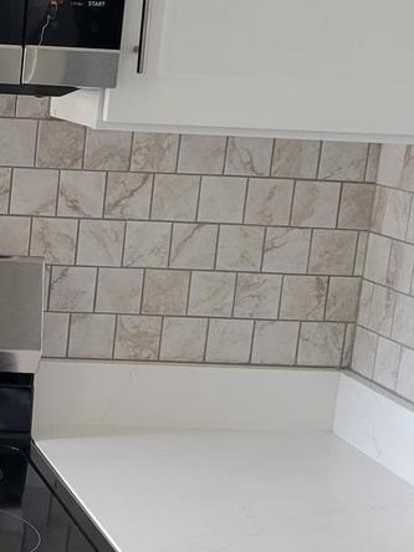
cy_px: 366
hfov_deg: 15.4
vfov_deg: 21.7
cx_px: -159
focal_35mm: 90
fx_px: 1435
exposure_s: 1/120
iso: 200
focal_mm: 5.4
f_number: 1.8
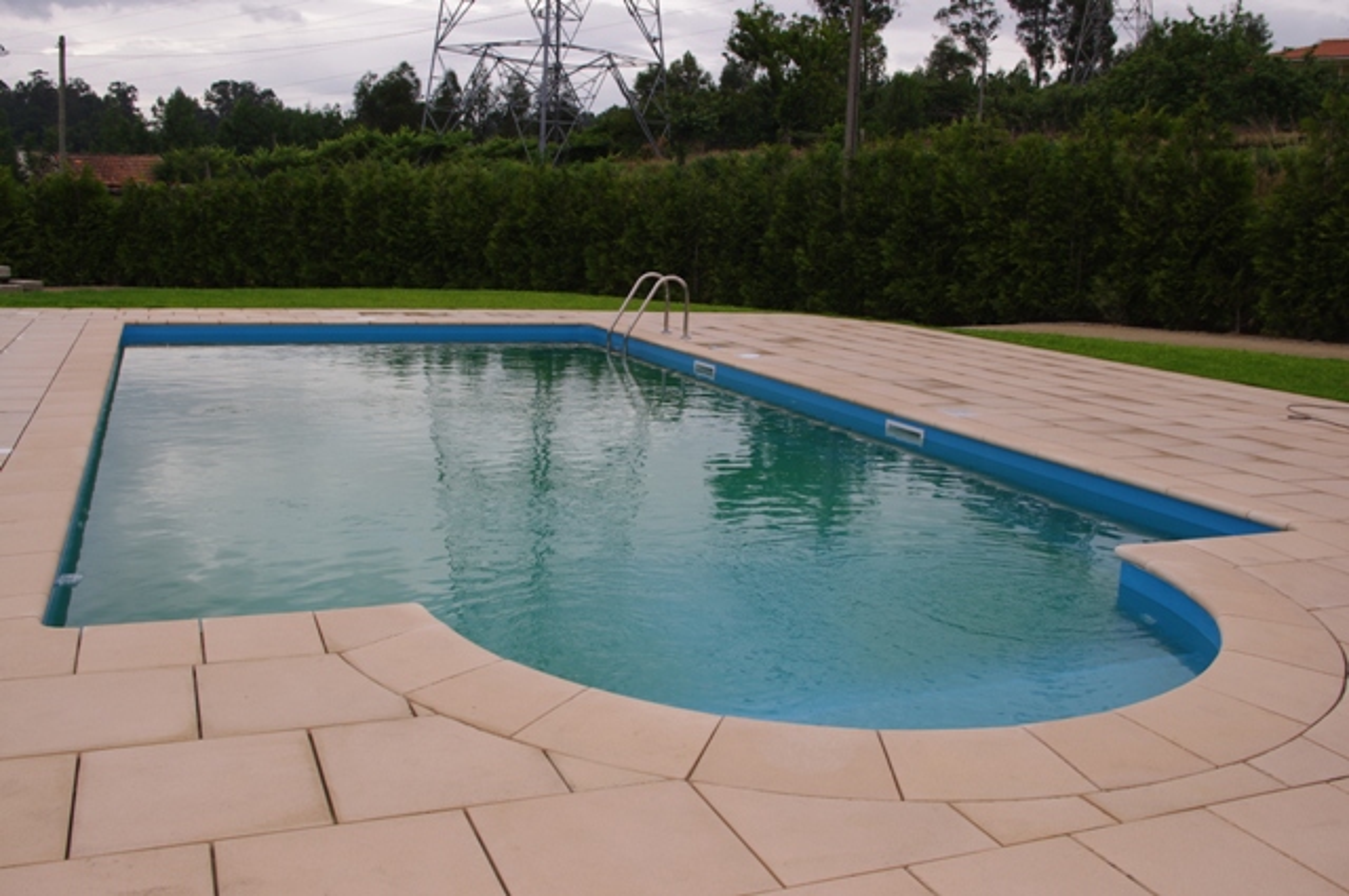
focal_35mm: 34
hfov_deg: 55.9
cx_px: 674
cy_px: 448
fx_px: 1272
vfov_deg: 38.8
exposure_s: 1/180
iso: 200
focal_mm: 23.13
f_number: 10
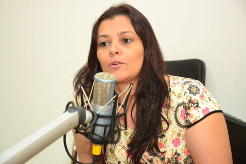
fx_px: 666
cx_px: 123
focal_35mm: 98
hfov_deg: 20.9
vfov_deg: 14.0
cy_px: 82
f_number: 5.6
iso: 3200
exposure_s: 1/60
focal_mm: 65
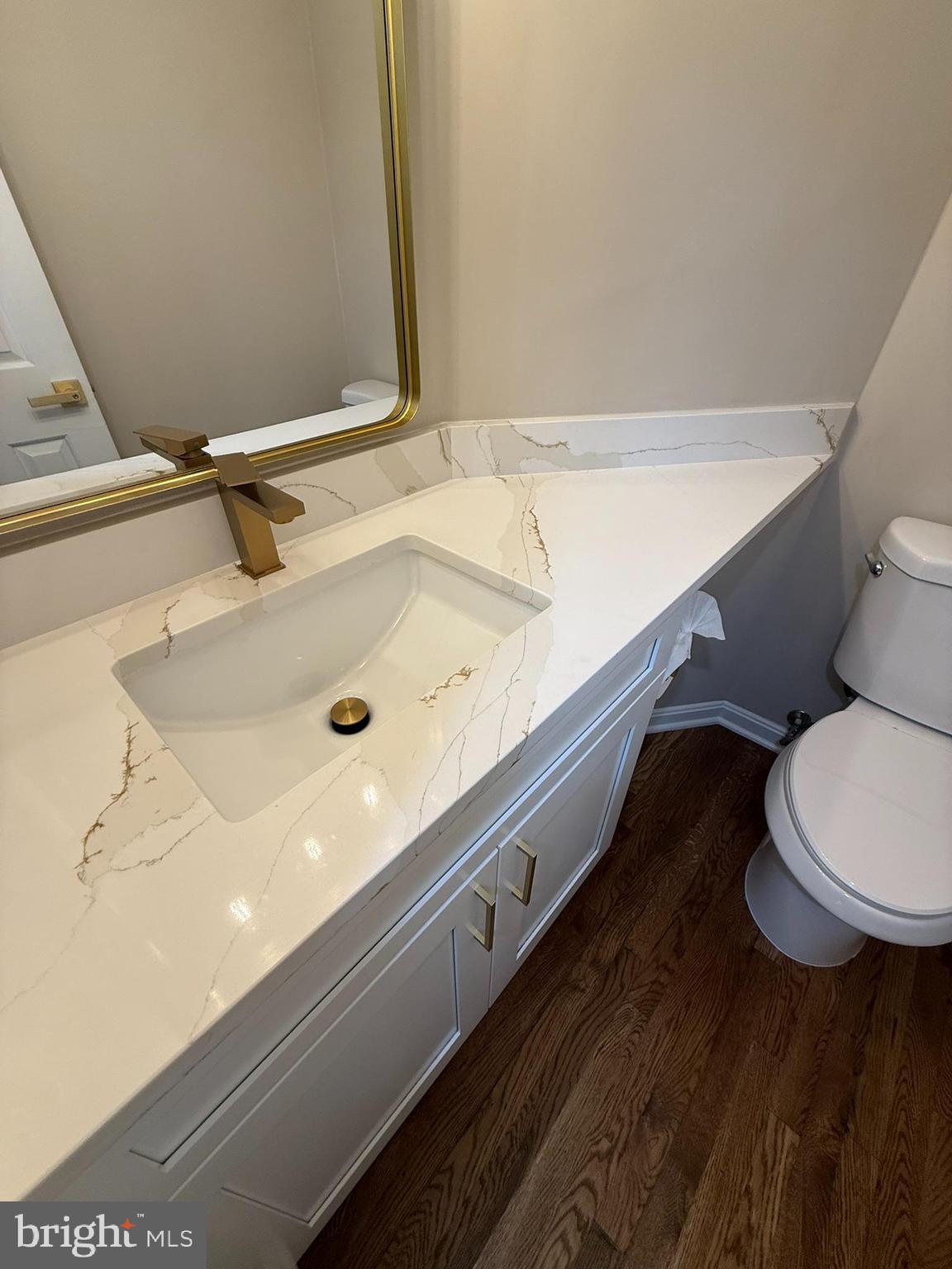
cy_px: 634
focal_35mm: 14
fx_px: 513
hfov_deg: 85.7
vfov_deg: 102.1
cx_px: 476
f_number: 2.2
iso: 125
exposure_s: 1/120
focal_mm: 2.22
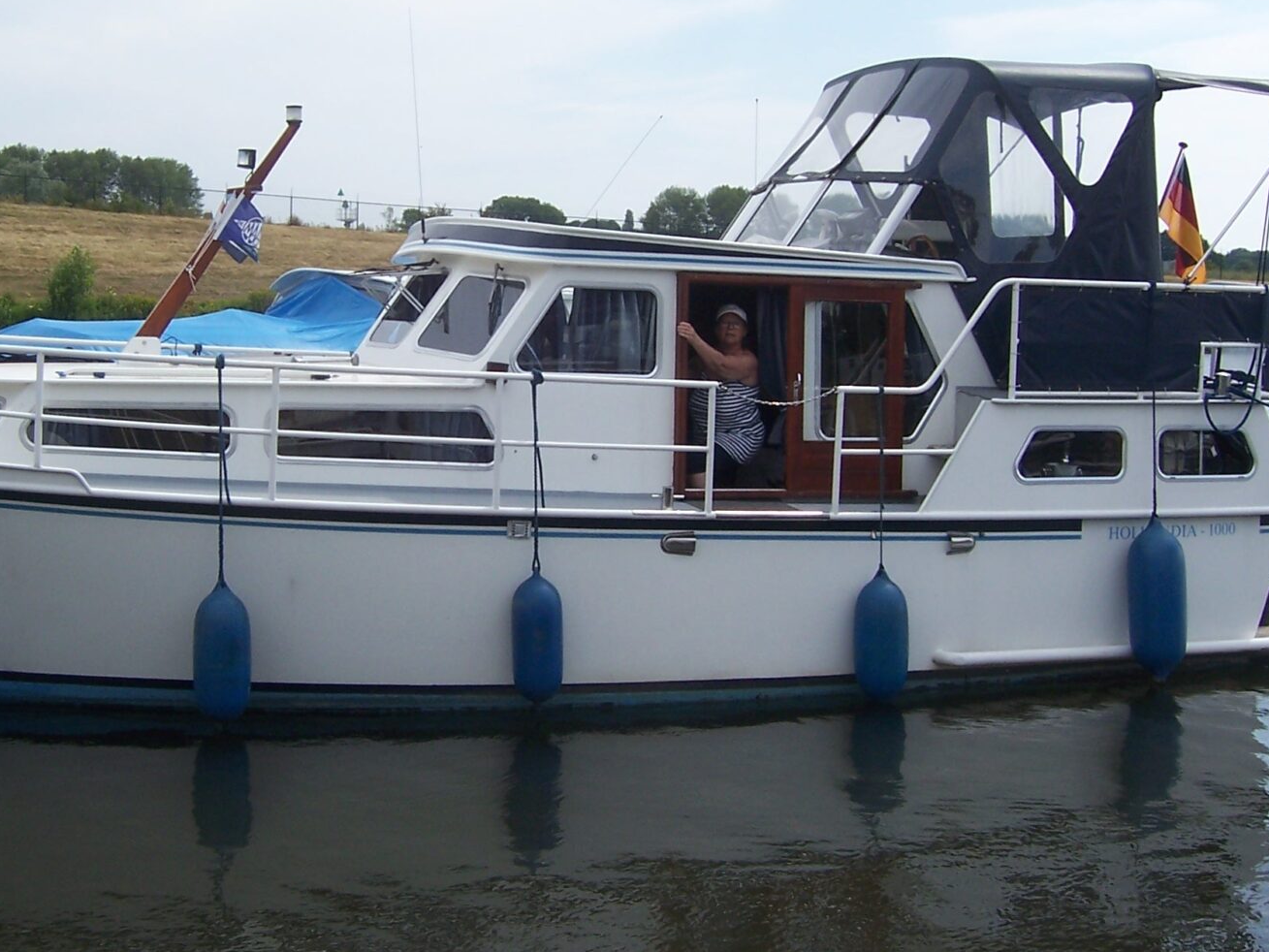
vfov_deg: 26.5
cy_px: 393
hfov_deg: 34.7
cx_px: 469
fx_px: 2016
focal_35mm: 55
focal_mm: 6
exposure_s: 1/500
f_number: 4.8
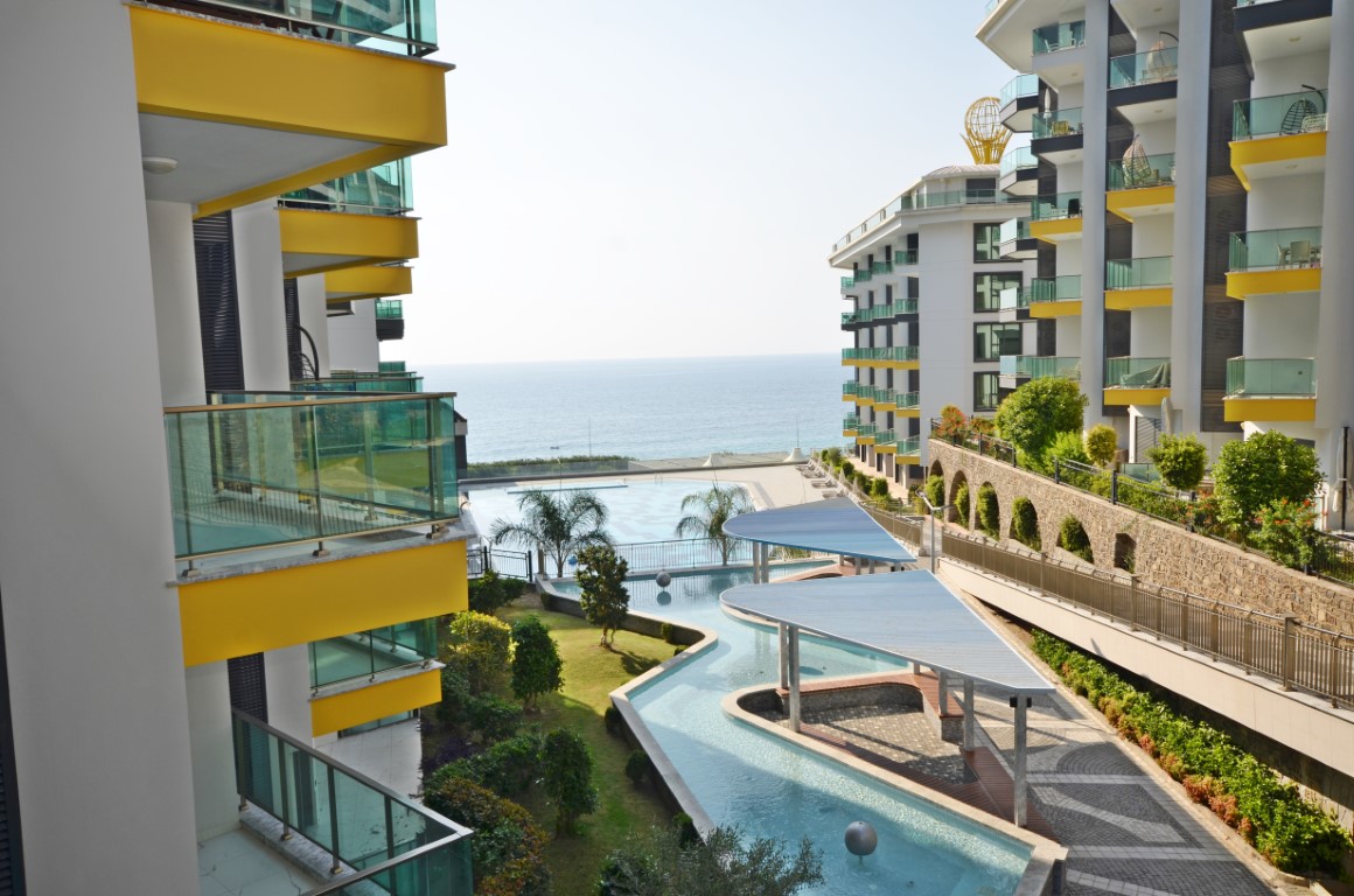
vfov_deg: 43.4
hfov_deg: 62.0
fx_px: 1126
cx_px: 677
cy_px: 448
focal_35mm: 30
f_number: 8
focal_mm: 20
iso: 100
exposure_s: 1/250
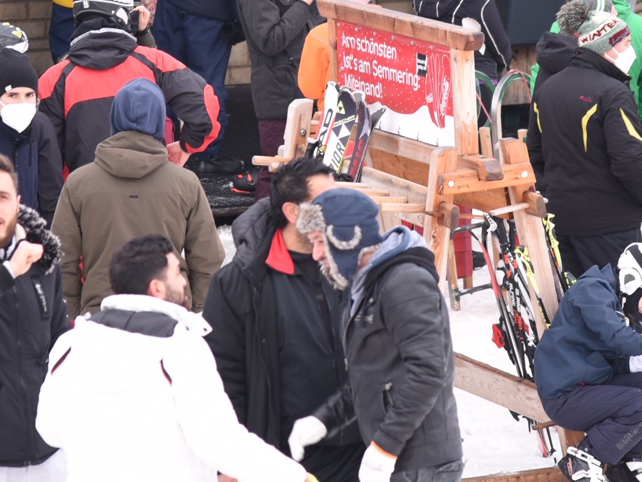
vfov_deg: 4.8
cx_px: 311
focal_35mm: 310
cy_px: 3
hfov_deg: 6.4
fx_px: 5749
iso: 100
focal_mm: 120
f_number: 4
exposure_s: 1/125
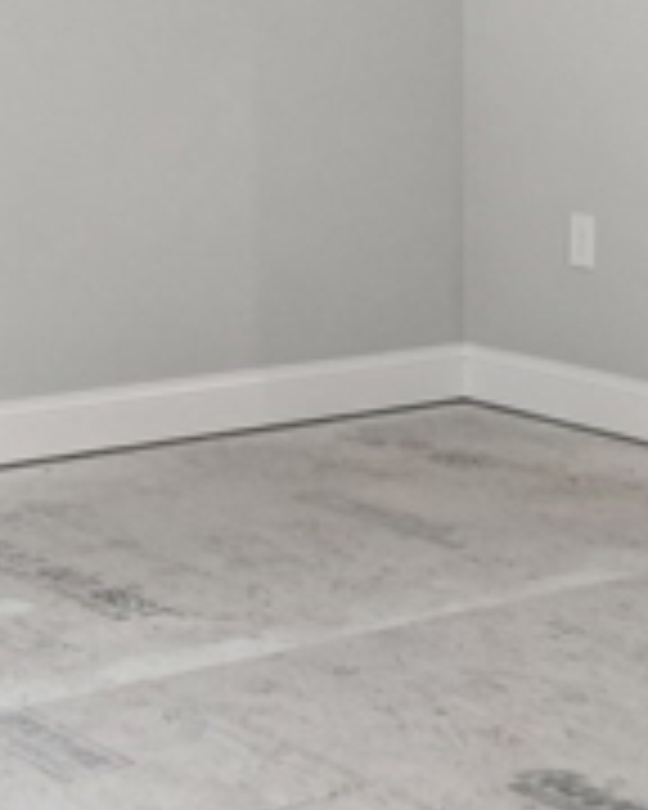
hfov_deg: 16.9
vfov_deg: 20.4
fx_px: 2182
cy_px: -2
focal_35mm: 91
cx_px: 396
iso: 160
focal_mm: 11
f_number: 5.6
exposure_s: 1/17
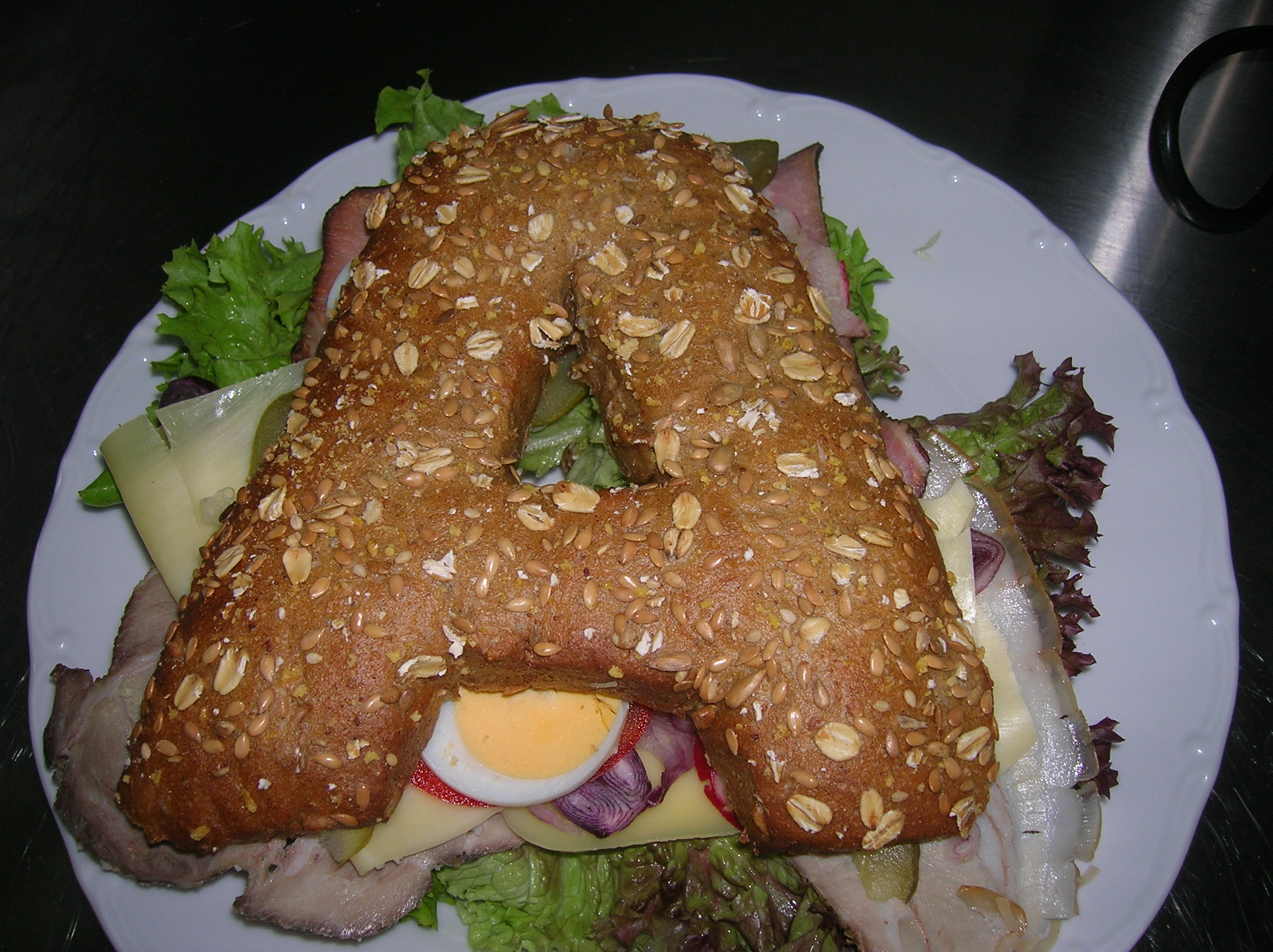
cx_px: 636
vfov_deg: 41.7
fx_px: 1249
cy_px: 476
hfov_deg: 54.0
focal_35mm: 34
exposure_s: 1/60.1
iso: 50
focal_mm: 5.7
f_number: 2.9
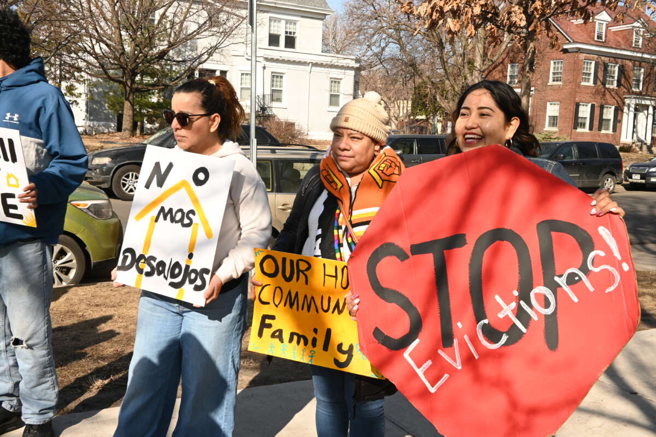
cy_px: 218
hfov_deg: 53.1
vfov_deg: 36.9
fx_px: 656
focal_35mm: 36
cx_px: 328
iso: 250
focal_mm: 24
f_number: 10
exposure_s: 1/320
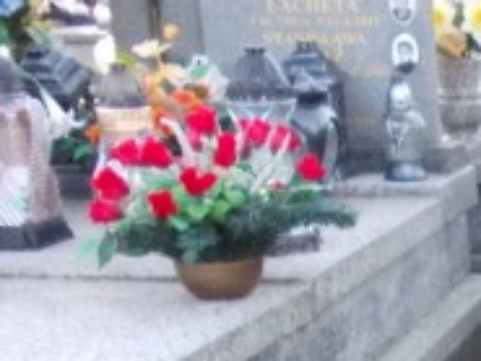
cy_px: 470
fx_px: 1349
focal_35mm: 97
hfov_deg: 17.5
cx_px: 788
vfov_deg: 14.6
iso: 320
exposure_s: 1/250
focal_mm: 4
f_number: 2.7
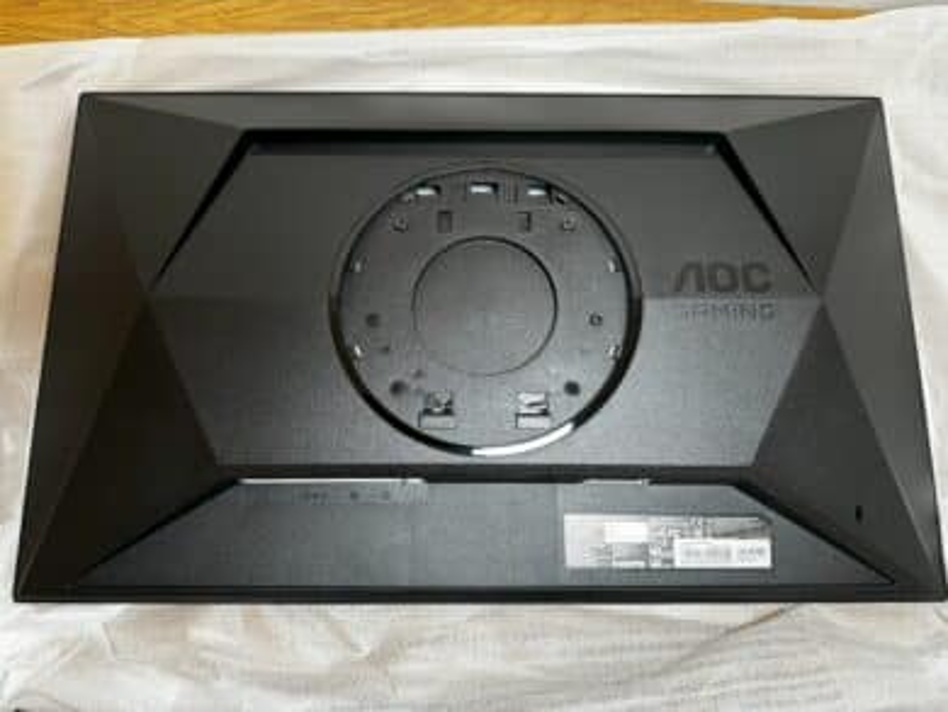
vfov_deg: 56.9
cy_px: 356
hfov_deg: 71.6
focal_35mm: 24
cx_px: 474
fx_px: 658
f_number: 1.78
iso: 200
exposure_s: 1/50
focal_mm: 6.76
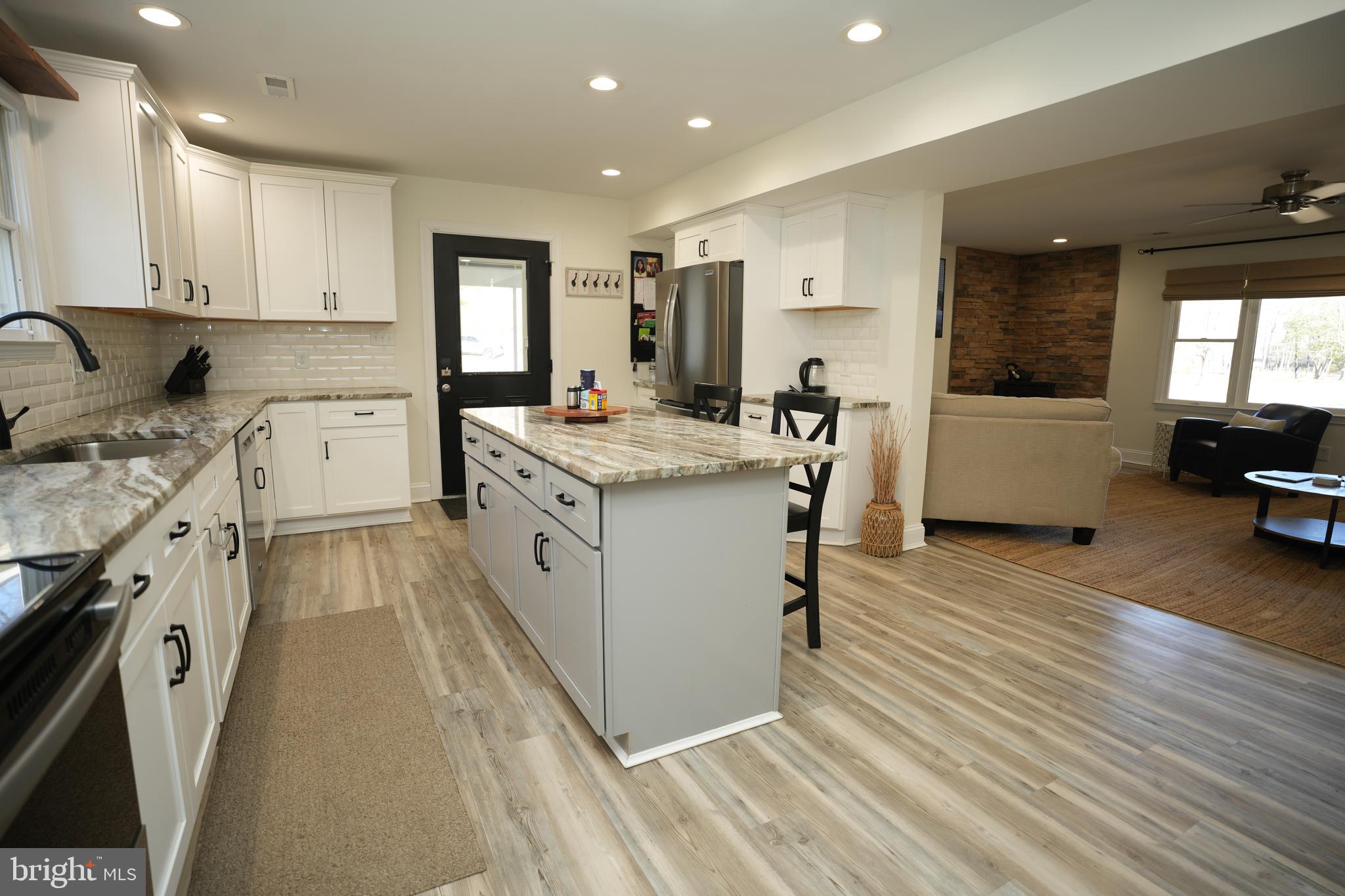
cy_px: 448
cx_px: 672
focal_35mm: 17
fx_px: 639
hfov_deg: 92.9
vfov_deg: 70.1
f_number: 2.8
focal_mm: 17.1
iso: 160
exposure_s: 1/60
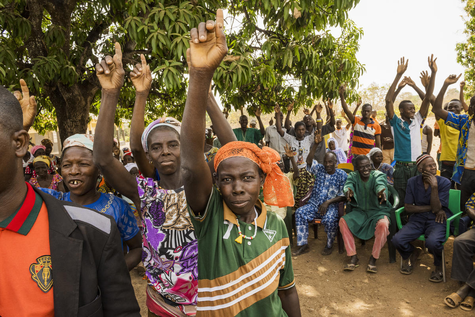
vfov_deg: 49.6
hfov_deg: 69.4
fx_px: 343
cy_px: 158
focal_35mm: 26
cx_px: 238
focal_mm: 26
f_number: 14
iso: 1000
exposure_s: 1/200
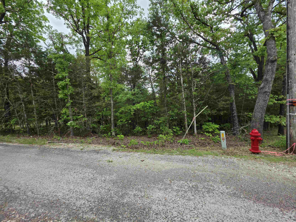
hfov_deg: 106.2
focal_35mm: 13
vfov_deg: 89.9
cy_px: 111
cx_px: 148
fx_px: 111
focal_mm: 2.2
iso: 40
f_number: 1.9
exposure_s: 1/457
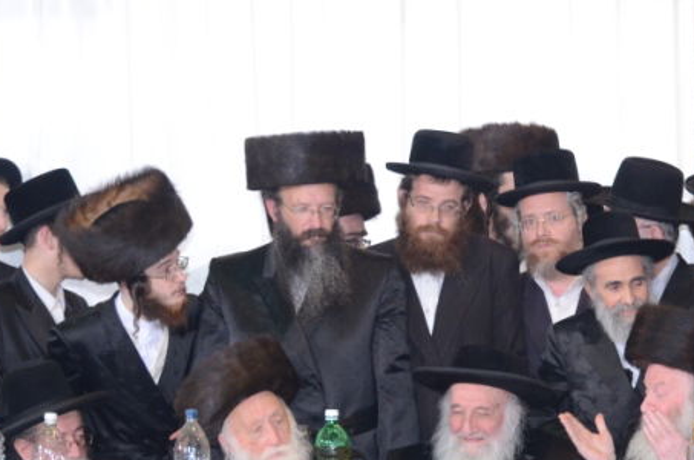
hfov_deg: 8.1
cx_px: 469
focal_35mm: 254
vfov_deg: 5.4
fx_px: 4889
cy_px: 432
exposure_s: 1/160
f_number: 5
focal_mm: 75
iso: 800
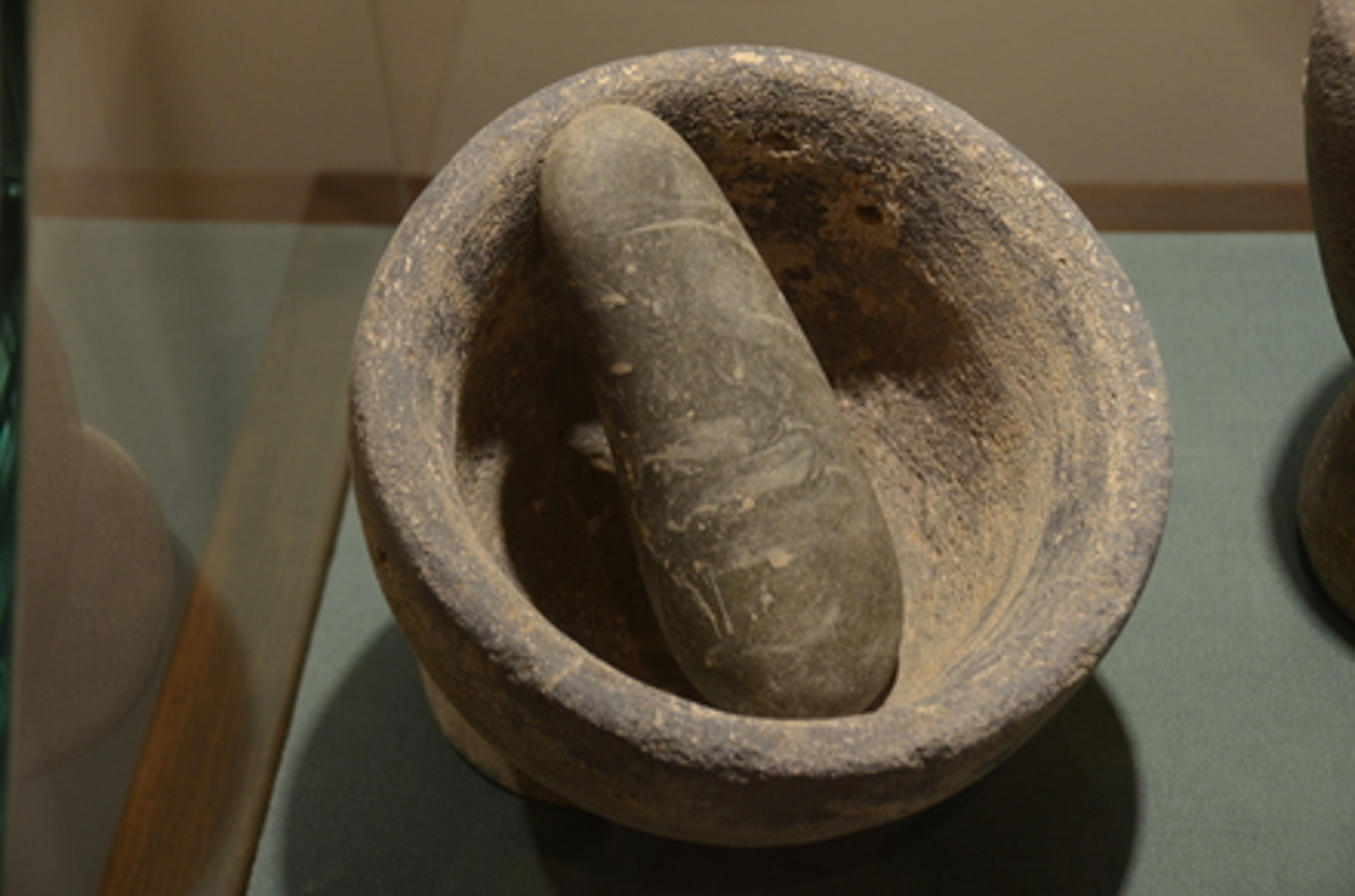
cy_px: 448
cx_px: 678
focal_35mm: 82
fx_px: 3097
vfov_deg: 16.5
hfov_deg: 24.7
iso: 500
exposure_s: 1/20
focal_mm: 55
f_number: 4.8
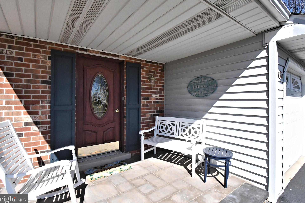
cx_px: 155
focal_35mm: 17
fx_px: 144
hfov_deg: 93.3
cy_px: 97
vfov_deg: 70.4
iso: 4000
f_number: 13
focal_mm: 11
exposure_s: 1/2500
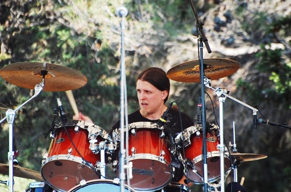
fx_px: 3267
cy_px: 96
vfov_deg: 3.4
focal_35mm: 405
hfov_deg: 5.1
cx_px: 146
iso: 400
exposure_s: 1/200
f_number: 5.6
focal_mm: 270
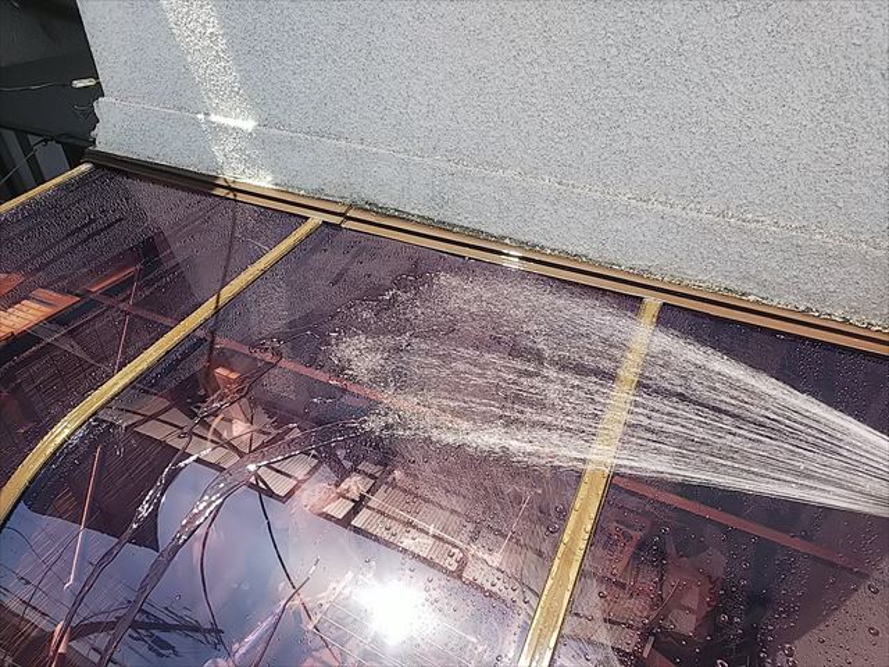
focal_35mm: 22
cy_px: 334
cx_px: 444
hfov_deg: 76.4
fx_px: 565
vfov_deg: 61.1
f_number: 1.94
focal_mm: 3.4
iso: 32
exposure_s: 1/403
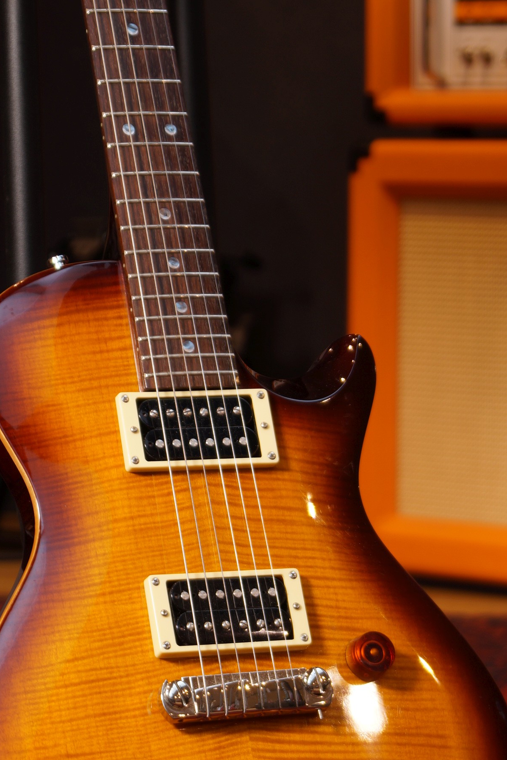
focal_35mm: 160
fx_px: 3380
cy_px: 538
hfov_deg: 8.6
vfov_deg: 12.8
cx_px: 201
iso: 100
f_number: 5
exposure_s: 1/10
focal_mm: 70
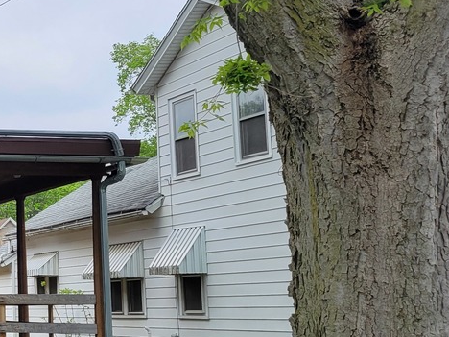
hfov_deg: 20.7
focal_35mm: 80
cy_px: 199
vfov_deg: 18.4
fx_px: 1038
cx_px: -228
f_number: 1.8
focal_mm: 5.4
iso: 40
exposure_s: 1/1668
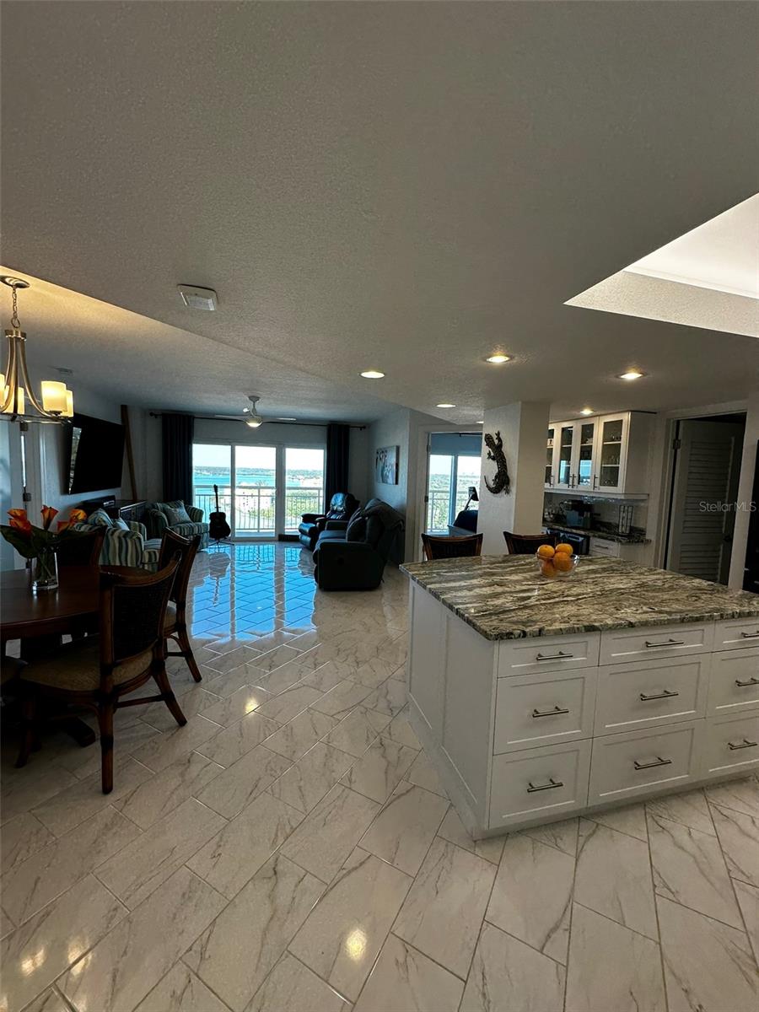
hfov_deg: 85.7
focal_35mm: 14
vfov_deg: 102.1
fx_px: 409
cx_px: 380
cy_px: 506
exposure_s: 1/120
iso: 50
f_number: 2.2
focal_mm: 2.22
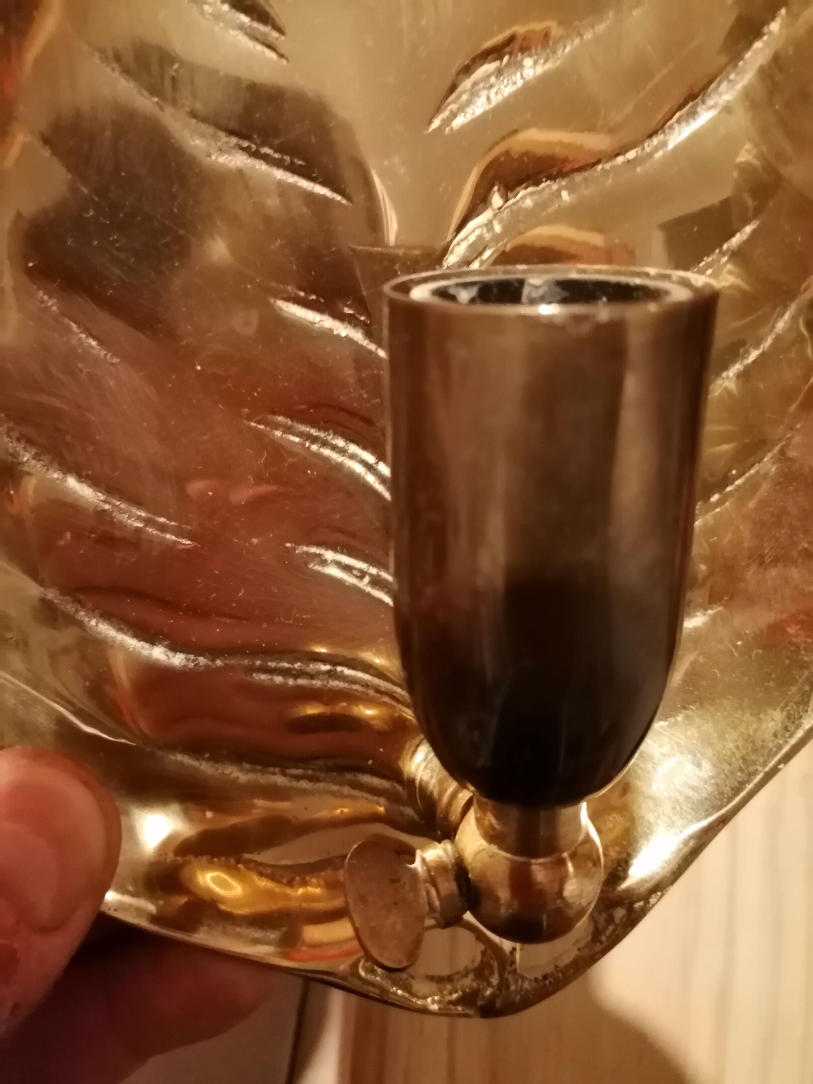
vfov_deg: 67.3
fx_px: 814
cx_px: 406
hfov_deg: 53.1
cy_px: 542
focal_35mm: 26
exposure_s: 1/20
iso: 640
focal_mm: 3.64
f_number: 1.8
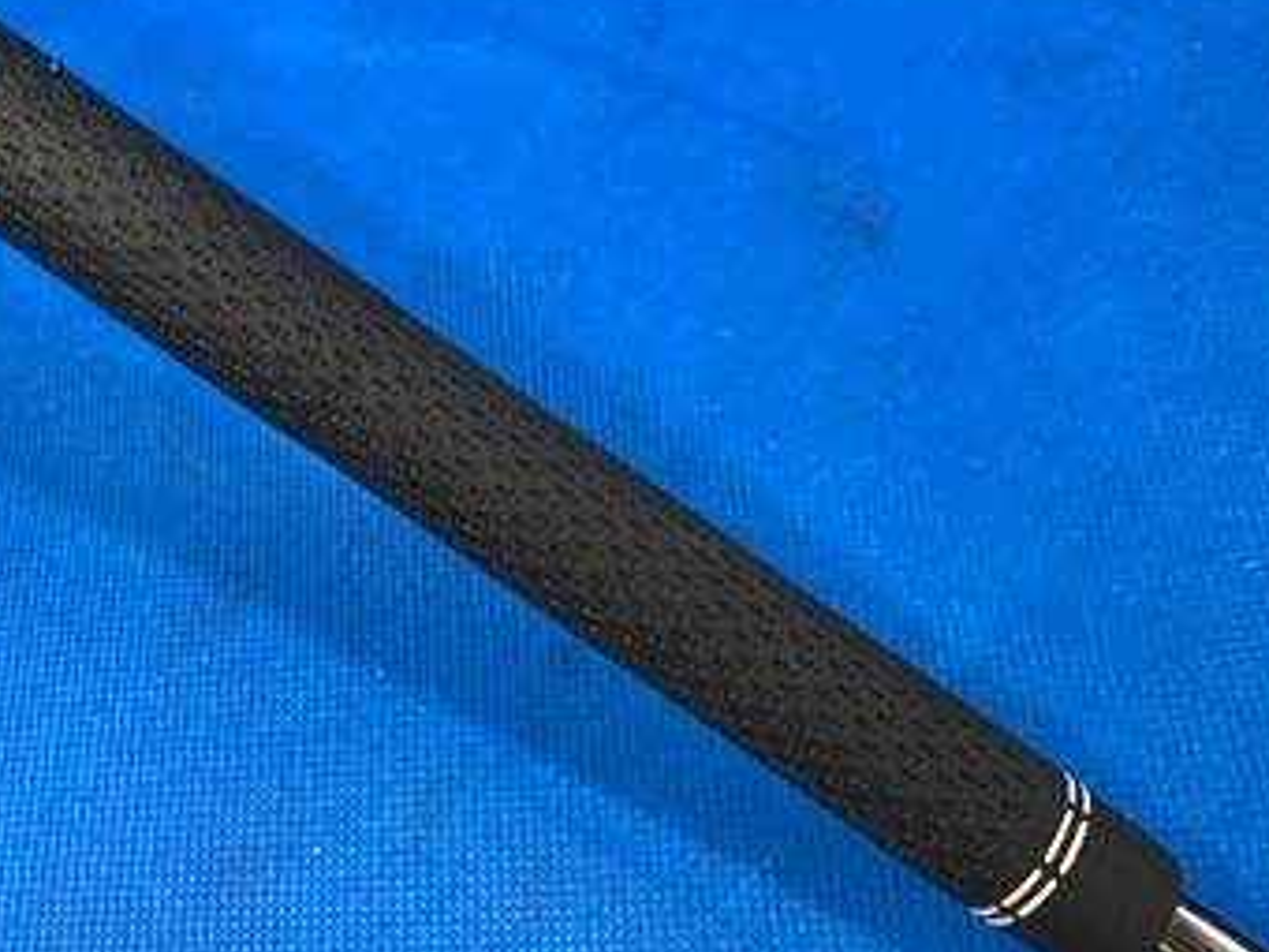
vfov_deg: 29.2
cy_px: 246
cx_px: 127
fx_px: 1796
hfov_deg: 36.5
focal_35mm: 49
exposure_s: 1/60
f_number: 1.8
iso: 100
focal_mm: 4.25
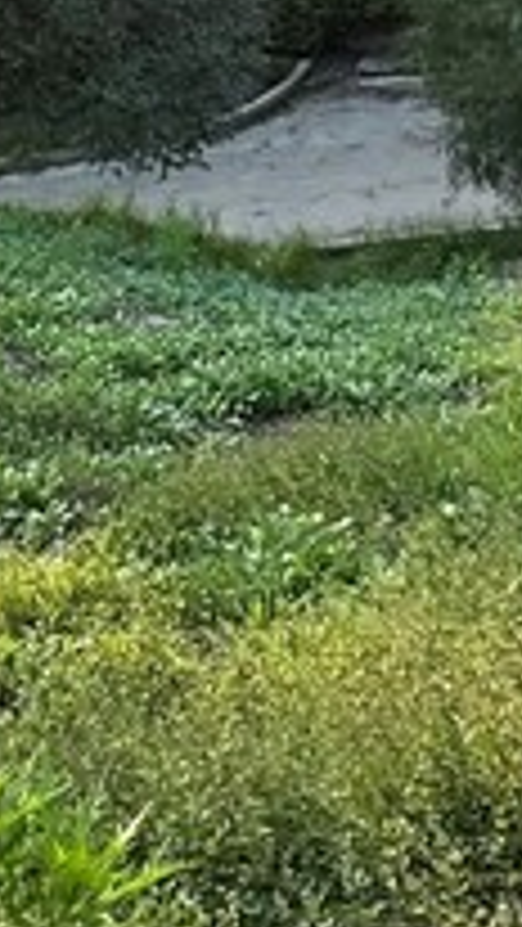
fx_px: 1869
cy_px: -333
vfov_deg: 23.9
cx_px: 364
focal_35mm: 76
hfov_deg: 15.9
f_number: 2.2
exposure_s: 1/312
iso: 40
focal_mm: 2.22
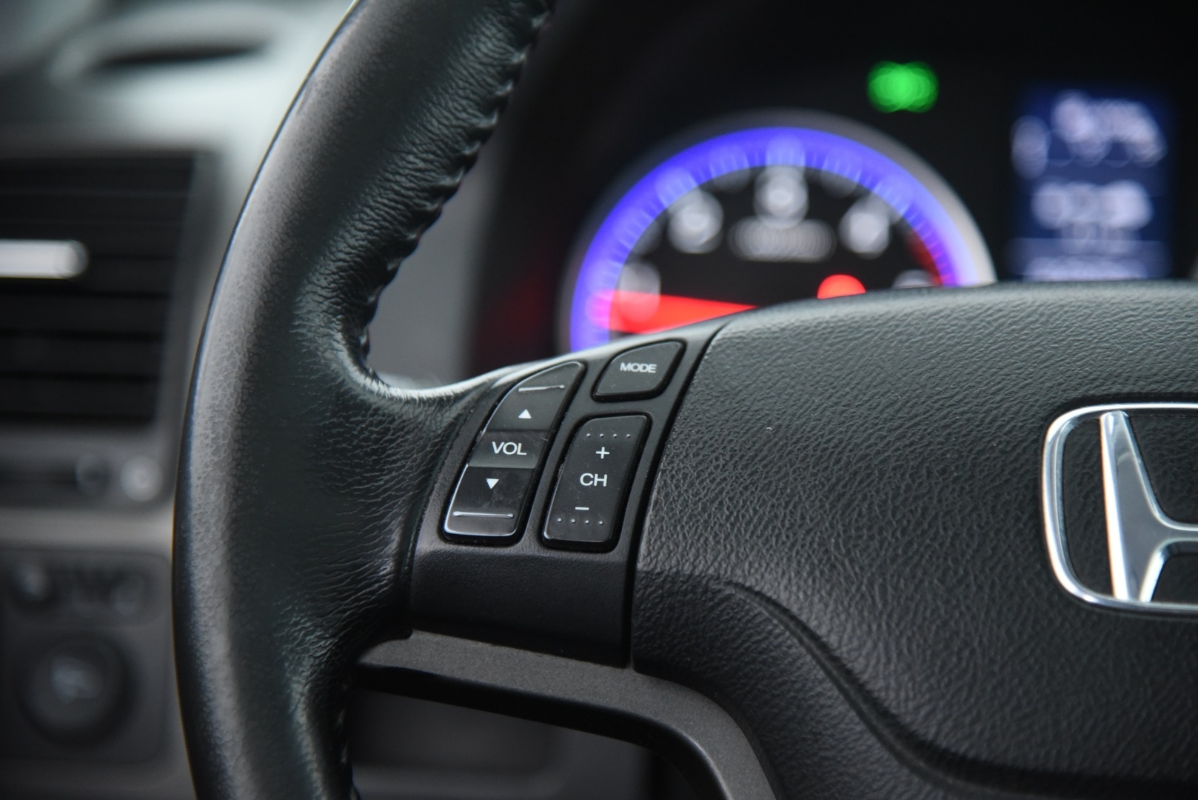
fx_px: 3995
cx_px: 599
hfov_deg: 17.1
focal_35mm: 120
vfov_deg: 11.4
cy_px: 400
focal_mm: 120
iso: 4000
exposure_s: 1/25
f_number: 4
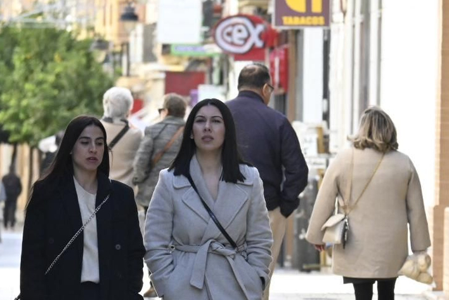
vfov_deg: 2.2
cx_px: 411
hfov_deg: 3.3
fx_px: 7821
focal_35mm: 627
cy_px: 317
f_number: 6.3
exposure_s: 1/400
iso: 1600
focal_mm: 185
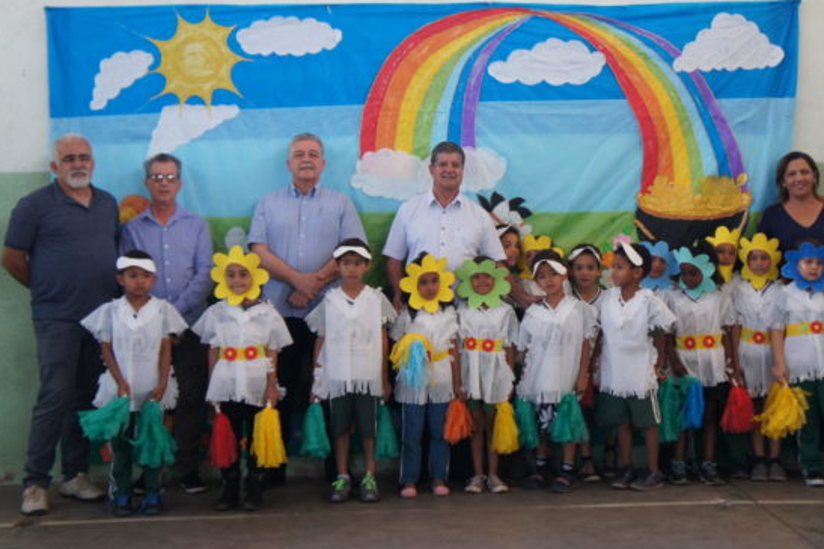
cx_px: 483
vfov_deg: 24.1
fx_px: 1281
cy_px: 224
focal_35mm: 56
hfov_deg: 35.6
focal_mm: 30
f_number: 4
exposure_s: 1/160
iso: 800
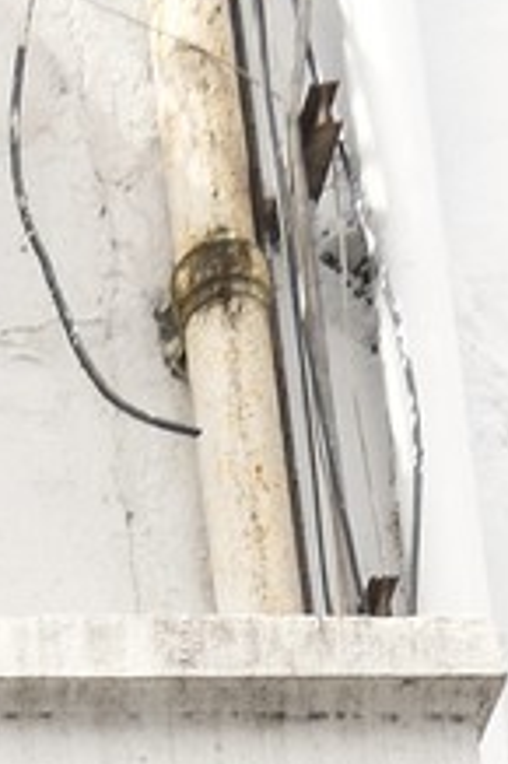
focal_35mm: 257
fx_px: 5448
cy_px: 2751
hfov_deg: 4.9
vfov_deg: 6.8
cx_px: -1289
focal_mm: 35
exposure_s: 1/320
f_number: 5
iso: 200
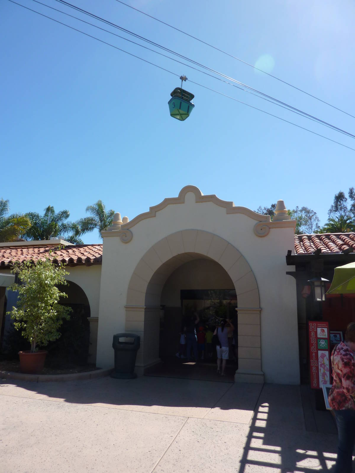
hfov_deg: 54.9
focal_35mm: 25
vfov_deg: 69.4
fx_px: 342
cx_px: 178
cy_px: 236
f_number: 3.3
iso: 80
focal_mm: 4.1
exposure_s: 1/800
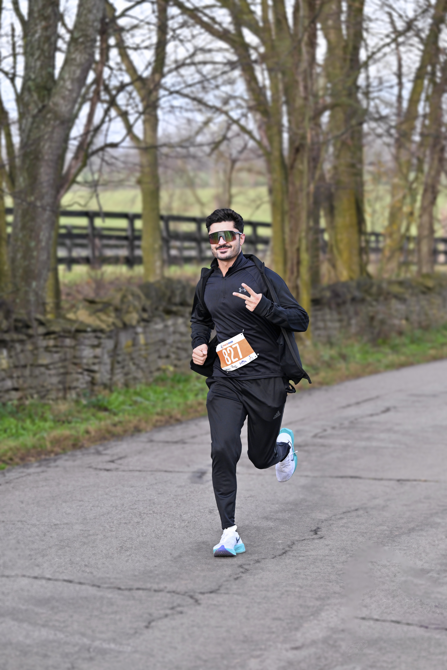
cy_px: 335
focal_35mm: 120
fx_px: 2235
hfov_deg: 11.4
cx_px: 224
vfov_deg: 17.1
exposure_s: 1/1600
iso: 640
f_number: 4
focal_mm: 120
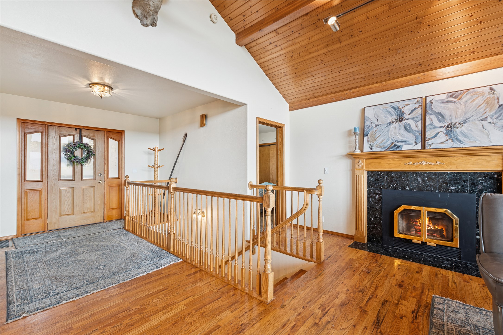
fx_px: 210
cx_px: 252
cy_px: 168
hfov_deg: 100.4
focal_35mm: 15
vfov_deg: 77.3
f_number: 6.3
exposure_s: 1/4
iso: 100
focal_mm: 10
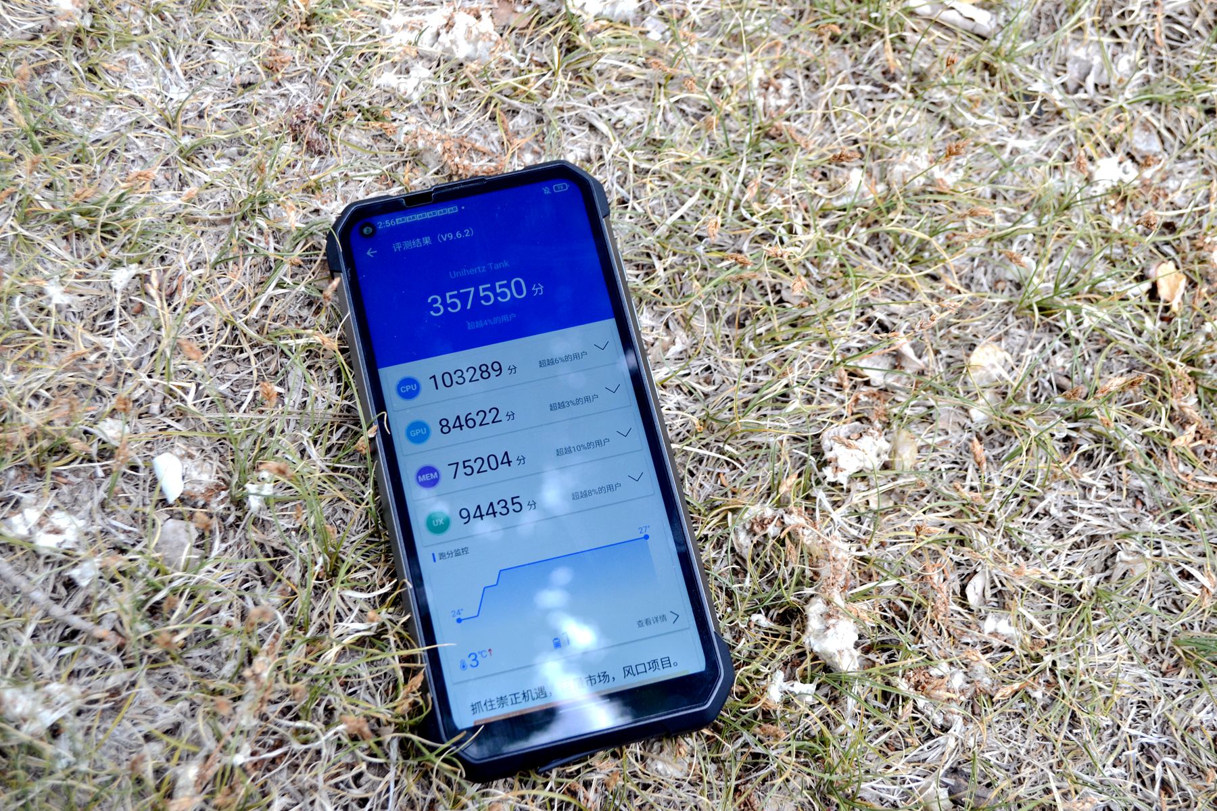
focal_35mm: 48
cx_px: 608
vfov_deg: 28.1
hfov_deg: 41.1
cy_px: 406
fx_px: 1623
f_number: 5.6
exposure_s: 1/125
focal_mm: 32
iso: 160
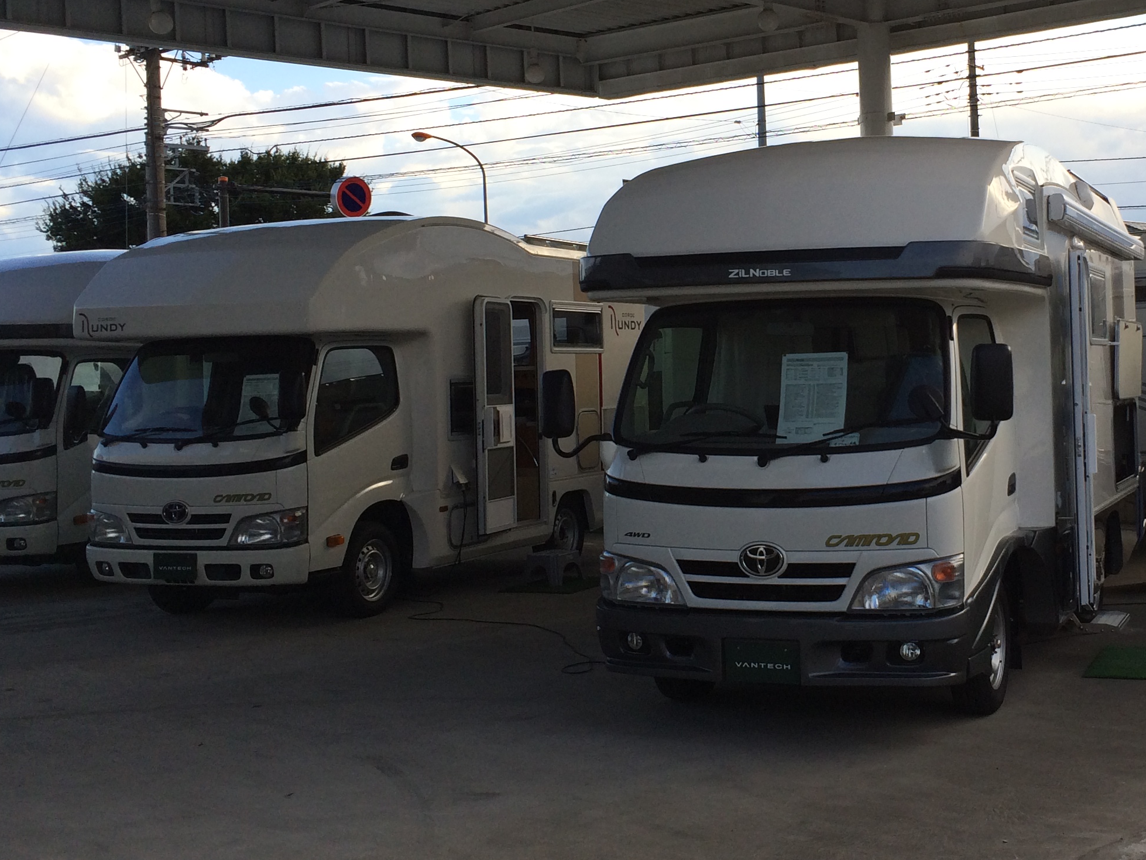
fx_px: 1656
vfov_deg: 29.0
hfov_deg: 37.5
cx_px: 816
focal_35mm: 50
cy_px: 330
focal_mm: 4.12
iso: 32
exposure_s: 1/578
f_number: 2.2
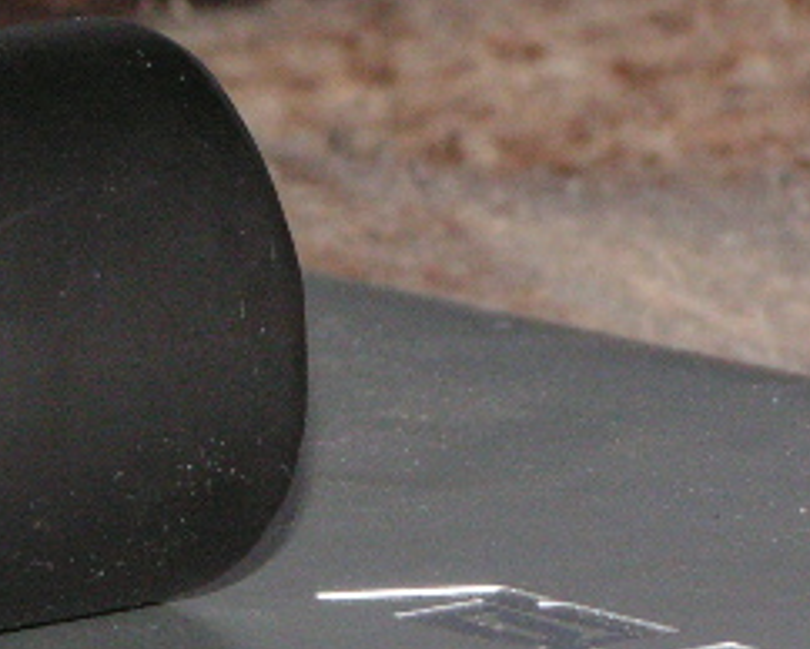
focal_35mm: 384
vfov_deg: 4.0
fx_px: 9213
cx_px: -241
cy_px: 281
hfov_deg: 5.0
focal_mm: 24.8
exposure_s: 1/160
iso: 200
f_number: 5
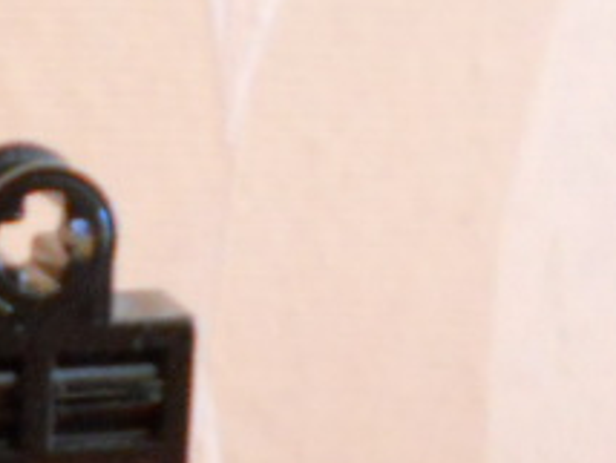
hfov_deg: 12.1
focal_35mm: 153
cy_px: 1076
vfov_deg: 8.9
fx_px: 2726
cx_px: -400
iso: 400
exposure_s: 1/20
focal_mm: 5.8
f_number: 3.5
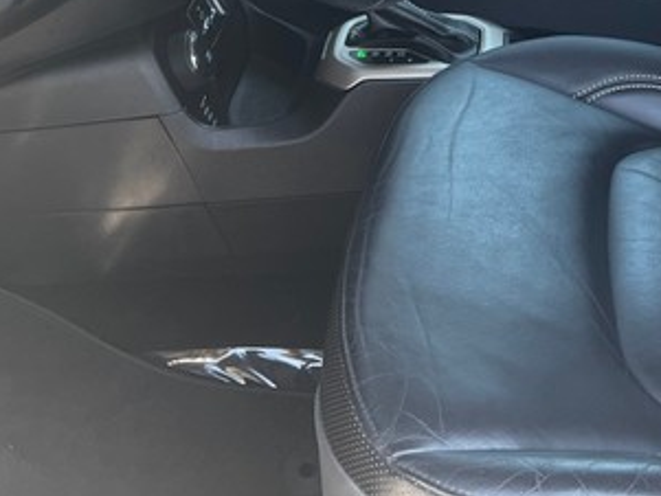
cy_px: -160
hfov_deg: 27.6
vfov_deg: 19.5
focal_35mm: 69
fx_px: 1318
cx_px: 520
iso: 50
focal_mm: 5.7
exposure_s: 1/171
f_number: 1.5
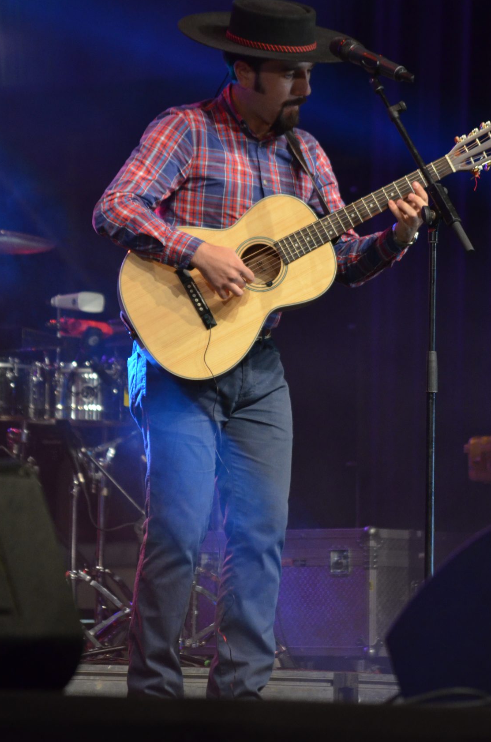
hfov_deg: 5.5
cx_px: 259
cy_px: 358
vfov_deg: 8.4
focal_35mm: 247
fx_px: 5071
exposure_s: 1/200
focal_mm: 135
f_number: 5
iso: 1600
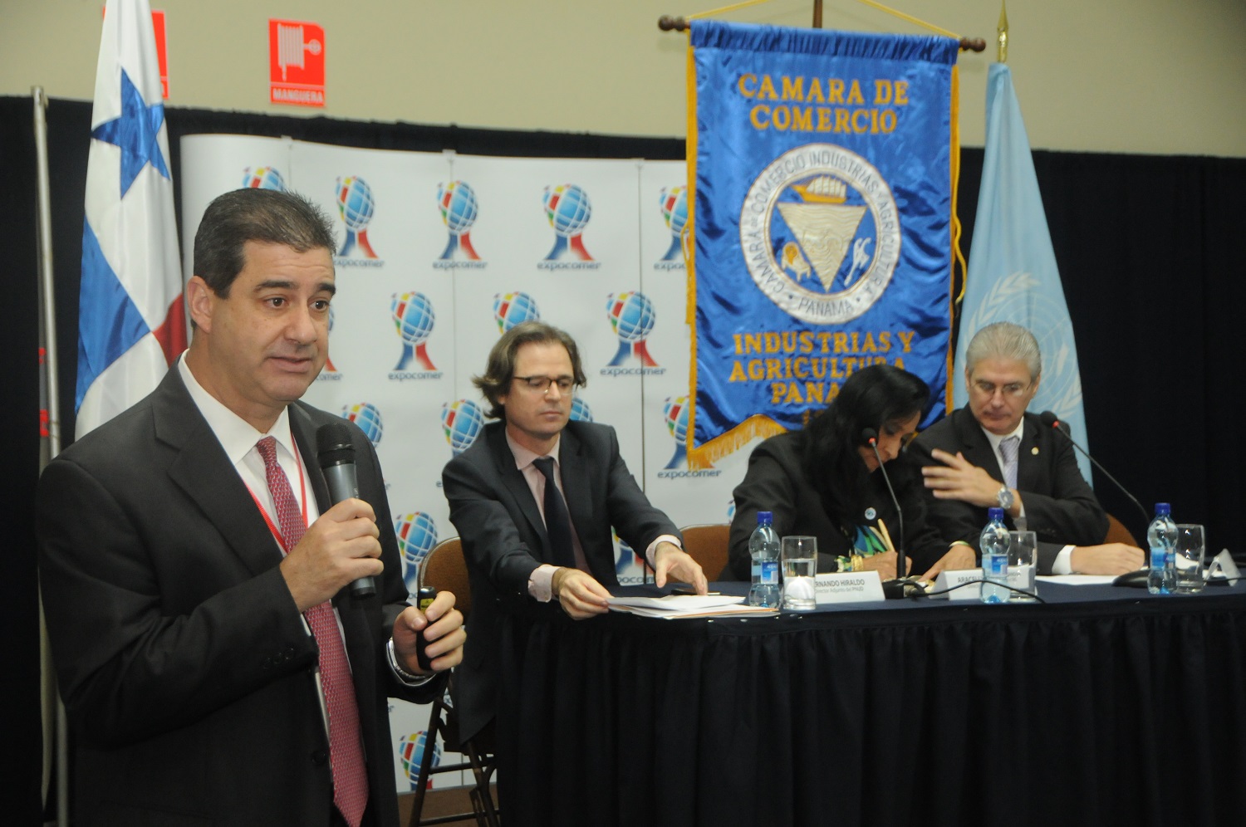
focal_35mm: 69
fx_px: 2385
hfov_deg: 29.3
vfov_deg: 19.7
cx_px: 623
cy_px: 414
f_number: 4.5
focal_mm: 46
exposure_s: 1/50
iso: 1250
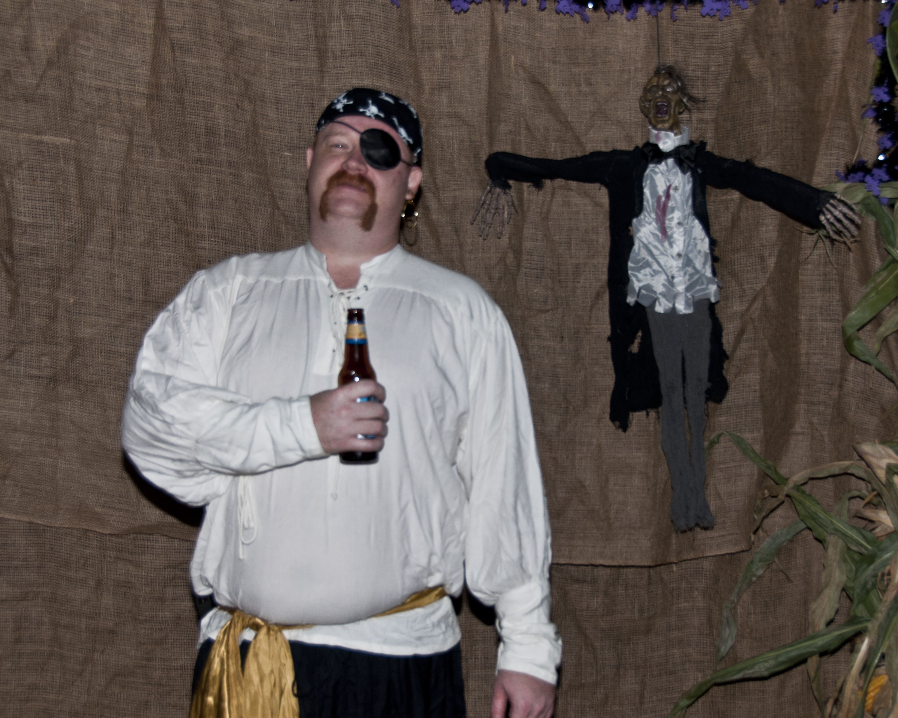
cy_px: 360
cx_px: 500
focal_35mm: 60
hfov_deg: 31.6
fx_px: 1583
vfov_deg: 25.6
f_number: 4.2
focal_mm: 35
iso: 200
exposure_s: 1/60
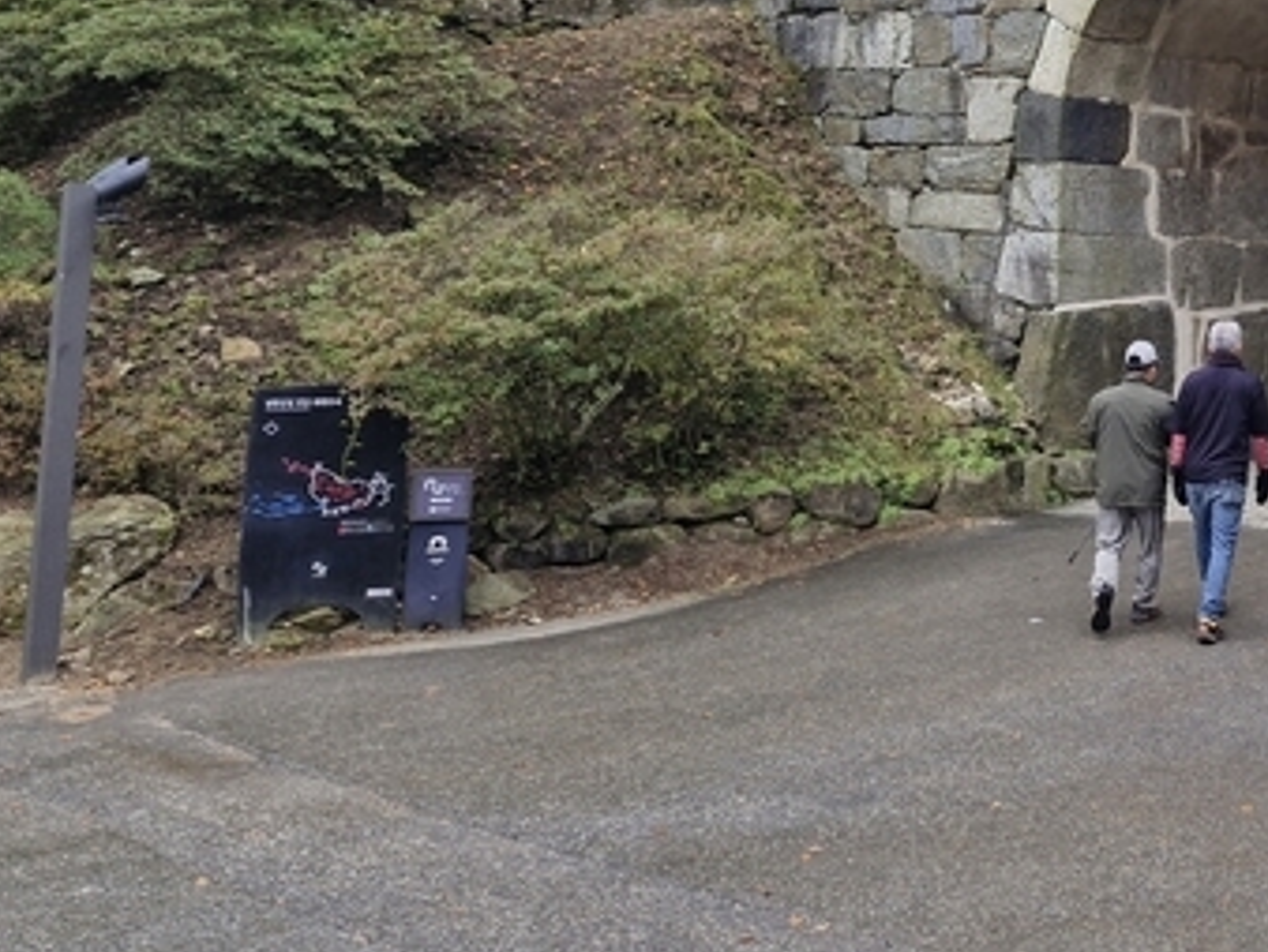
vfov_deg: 27.3
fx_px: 1869
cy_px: 43
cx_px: 1234
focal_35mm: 51
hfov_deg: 34.5
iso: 50
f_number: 1.8
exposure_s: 1/180
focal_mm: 5.54
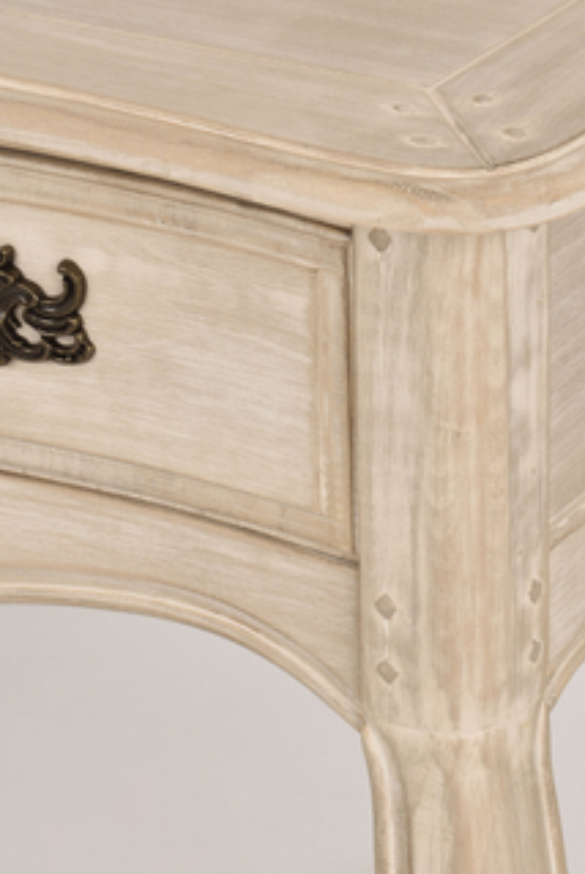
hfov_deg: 7.0
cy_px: 371
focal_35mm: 197
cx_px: 433
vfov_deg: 10.4
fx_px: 4791
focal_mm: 70
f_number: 11
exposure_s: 1/90
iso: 160
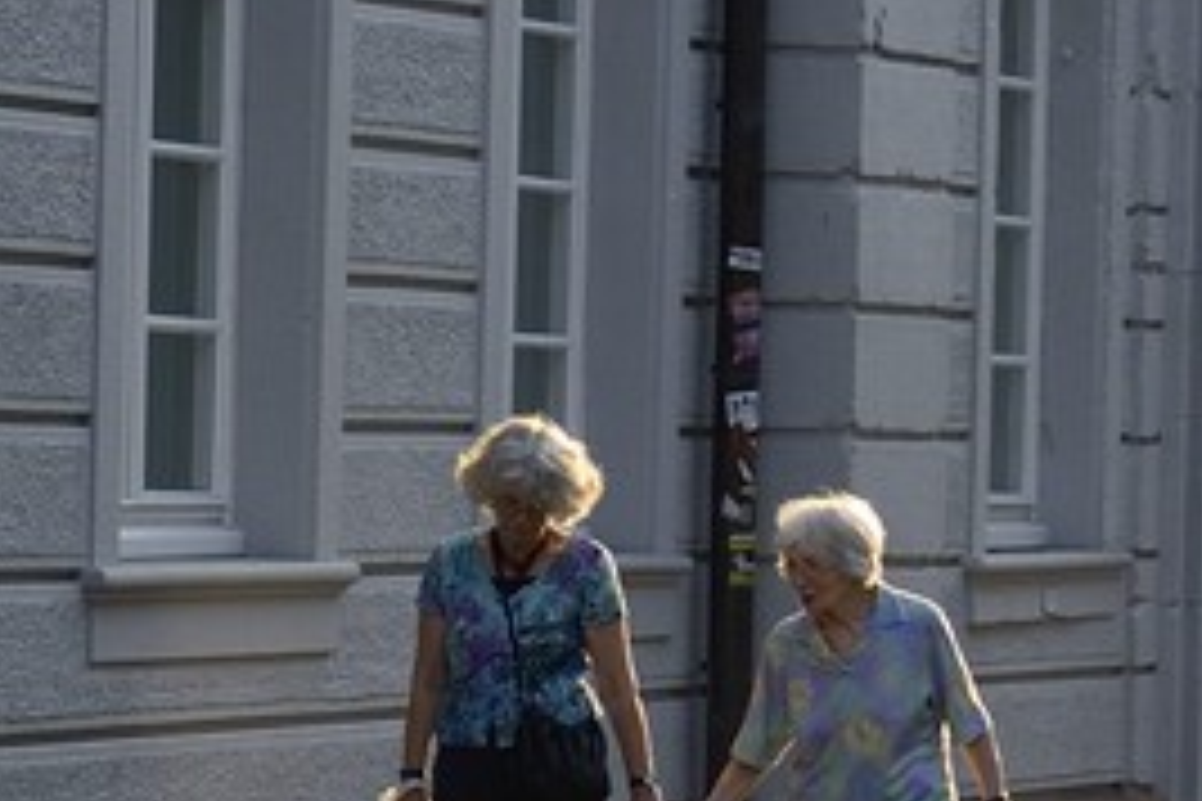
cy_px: 482
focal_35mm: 329
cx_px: 3300
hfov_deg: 5.9
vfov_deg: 4.2
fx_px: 10984
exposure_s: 1/320
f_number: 4.5
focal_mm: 55
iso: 200
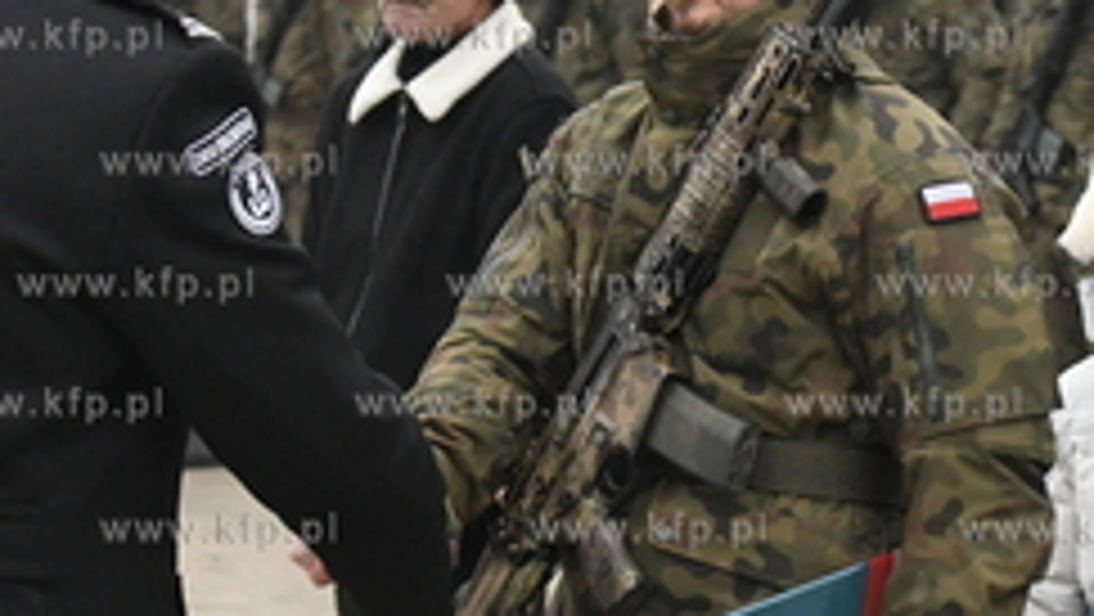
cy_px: 223
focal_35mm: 181
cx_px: 806
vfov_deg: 6.7
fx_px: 5253
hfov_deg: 11.9
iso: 9000
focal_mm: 70
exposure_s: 1/3200
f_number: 5.6
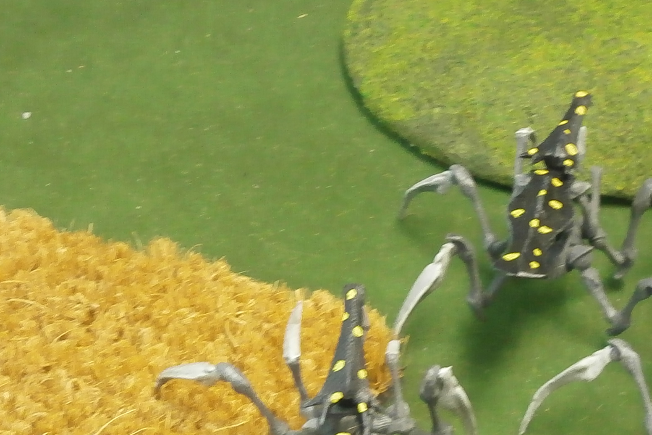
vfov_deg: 10.1
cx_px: 480
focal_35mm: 135
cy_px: 446
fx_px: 2445
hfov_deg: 15.1
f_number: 3.4
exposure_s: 1/15
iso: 200
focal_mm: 8.3
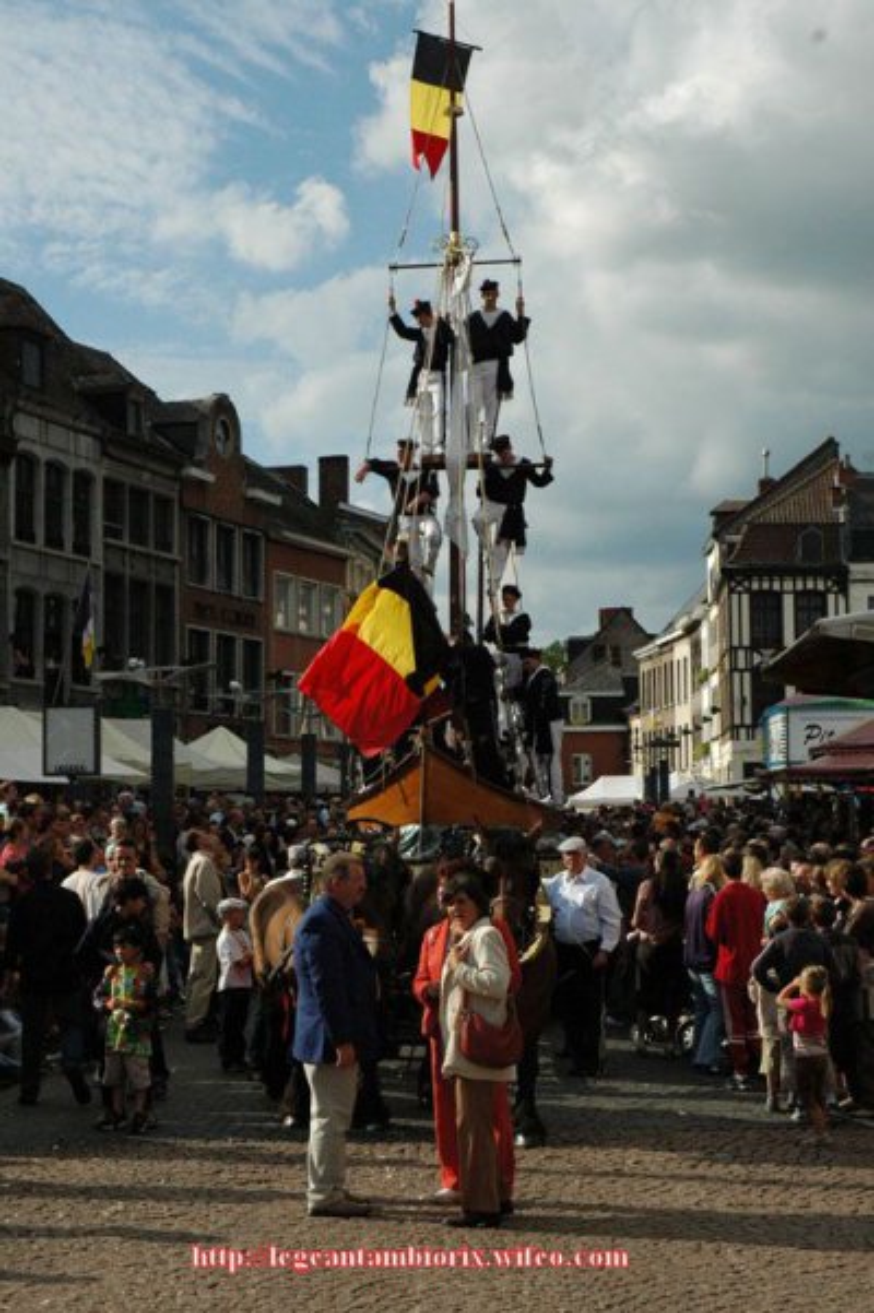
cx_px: 437
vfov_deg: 30.5
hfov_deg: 20.6
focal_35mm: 66
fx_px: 2406
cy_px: 656
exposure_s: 1/2500
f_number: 8
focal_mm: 44
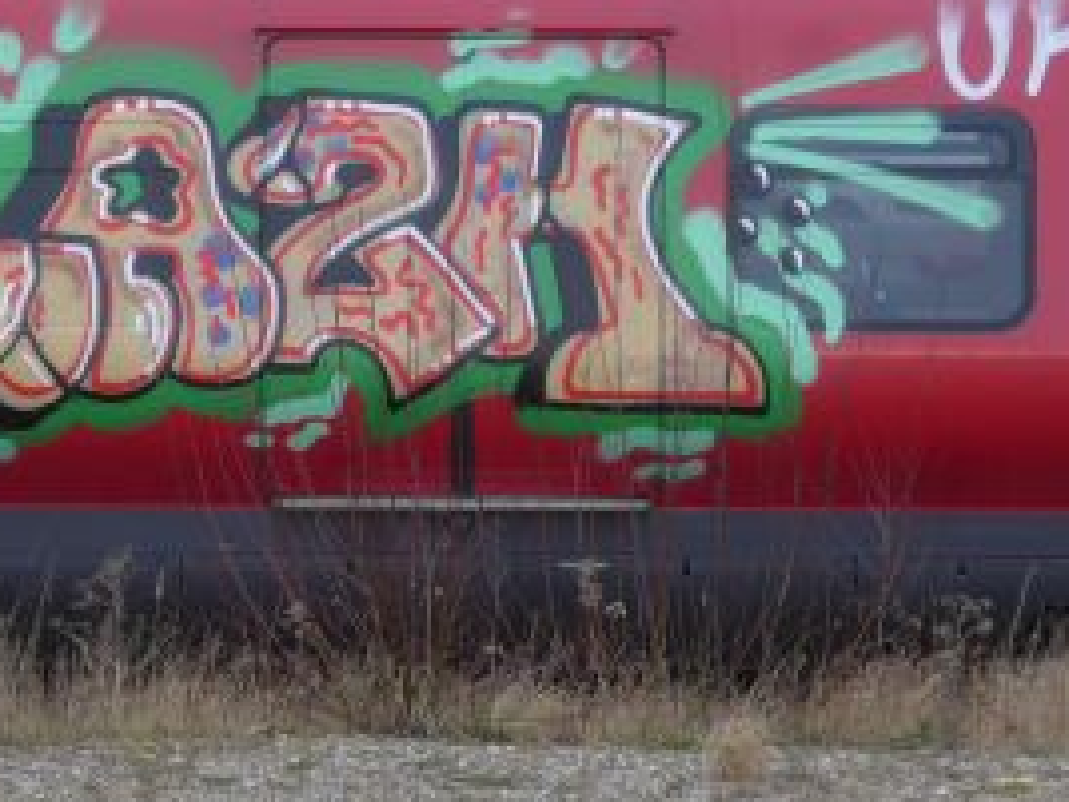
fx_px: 7381
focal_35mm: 239
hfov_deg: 8.3
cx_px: 451
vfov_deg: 6.2
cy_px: 365
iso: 200
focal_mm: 27.3
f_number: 5.4
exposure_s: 1/100
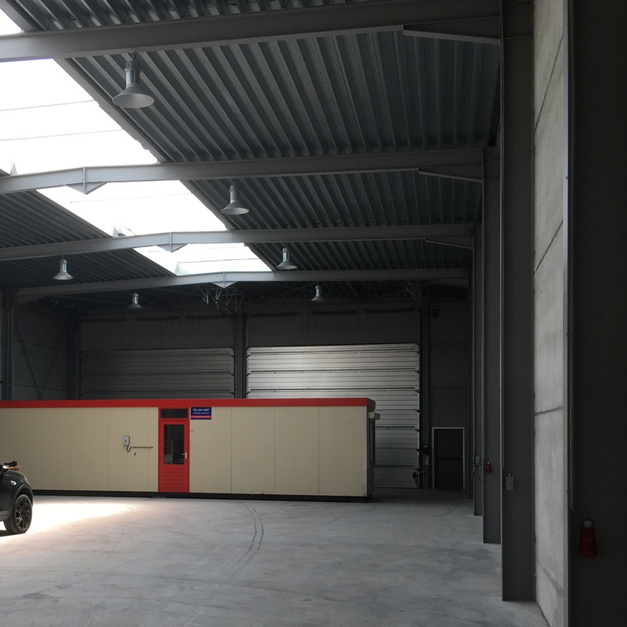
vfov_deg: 35.6
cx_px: 152
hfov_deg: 35.2
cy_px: 426
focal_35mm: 47
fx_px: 963
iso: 25
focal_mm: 4.15
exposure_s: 1/121
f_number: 2.2
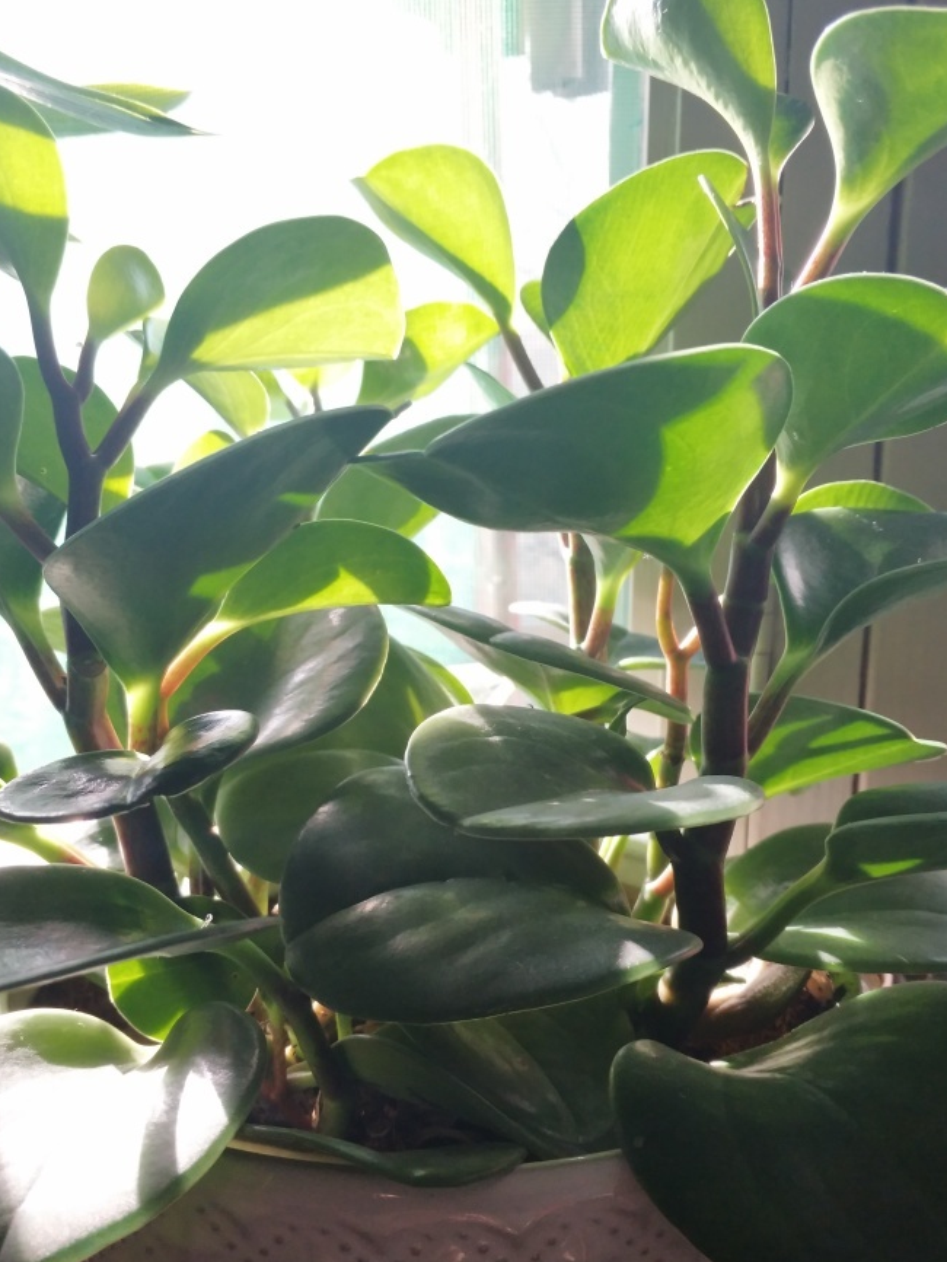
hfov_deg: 53.1
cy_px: 714
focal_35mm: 26
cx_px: 449
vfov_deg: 67.0
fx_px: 948
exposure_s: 1/100
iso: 223
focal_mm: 3.79
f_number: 2
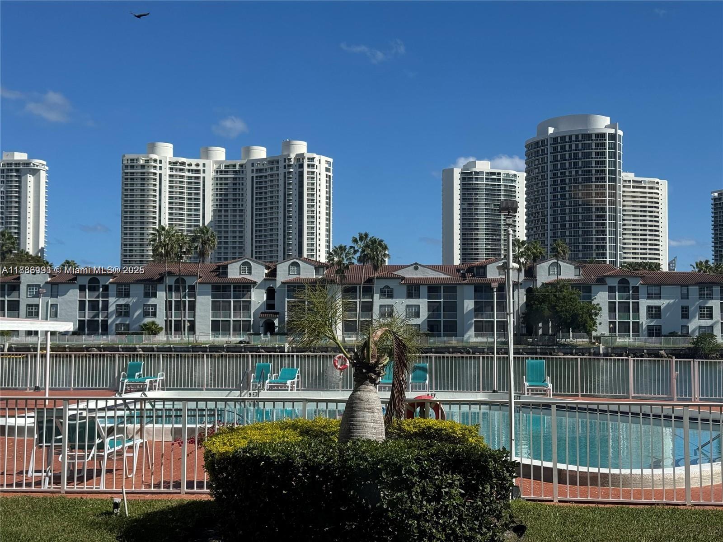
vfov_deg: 30.3
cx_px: 362
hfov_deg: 39.7
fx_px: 1003
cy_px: 271
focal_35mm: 48
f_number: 1.78
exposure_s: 1/5376
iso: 64
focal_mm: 6.76
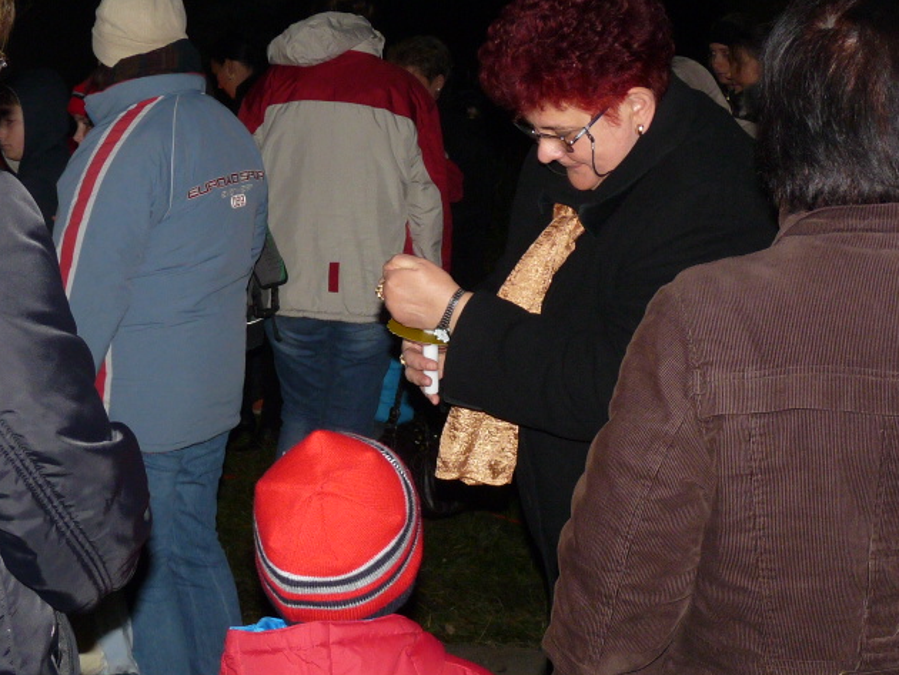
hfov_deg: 29.4
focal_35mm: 66
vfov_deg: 22.3
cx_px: 447
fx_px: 1715
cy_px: 340
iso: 200
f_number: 3
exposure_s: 1/40
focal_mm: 6.5
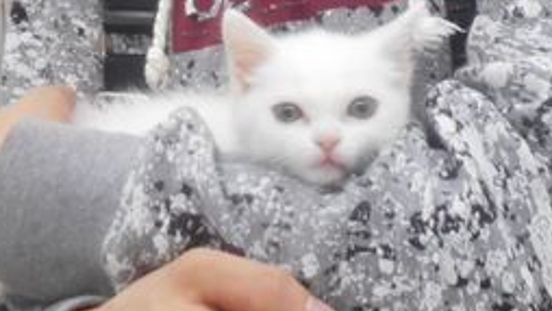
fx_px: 981
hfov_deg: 31.4
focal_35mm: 67
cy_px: -154
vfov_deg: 16.4
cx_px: 311
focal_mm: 4.6
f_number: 3.2
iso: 160
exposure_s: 1/30
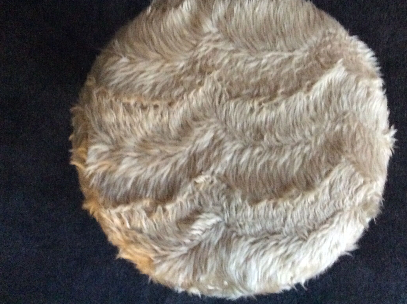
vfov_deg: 35.7
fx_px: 470
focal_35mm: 40
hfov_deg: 46.8
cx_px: 218
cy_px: 120
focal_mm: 3.3
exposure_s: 1/17
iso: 500
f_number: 2.4
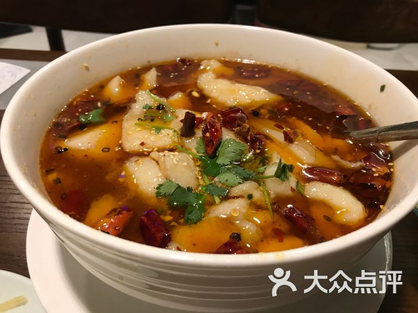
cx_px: 209
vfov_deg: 49.7
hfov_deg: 63.4
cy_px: 156
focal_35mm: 28
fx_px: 338
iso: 50
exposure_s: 1/17
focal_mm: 3.99
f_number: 1.8
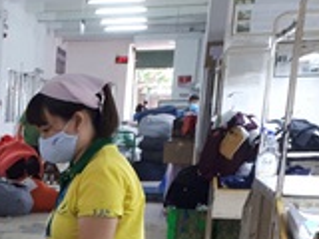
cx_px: -191
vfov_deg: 15.4
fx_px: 839
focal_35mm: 91
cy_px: 318
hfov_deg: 18.5
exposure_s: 1/25
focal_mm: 3.6
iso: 160
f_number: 1.9
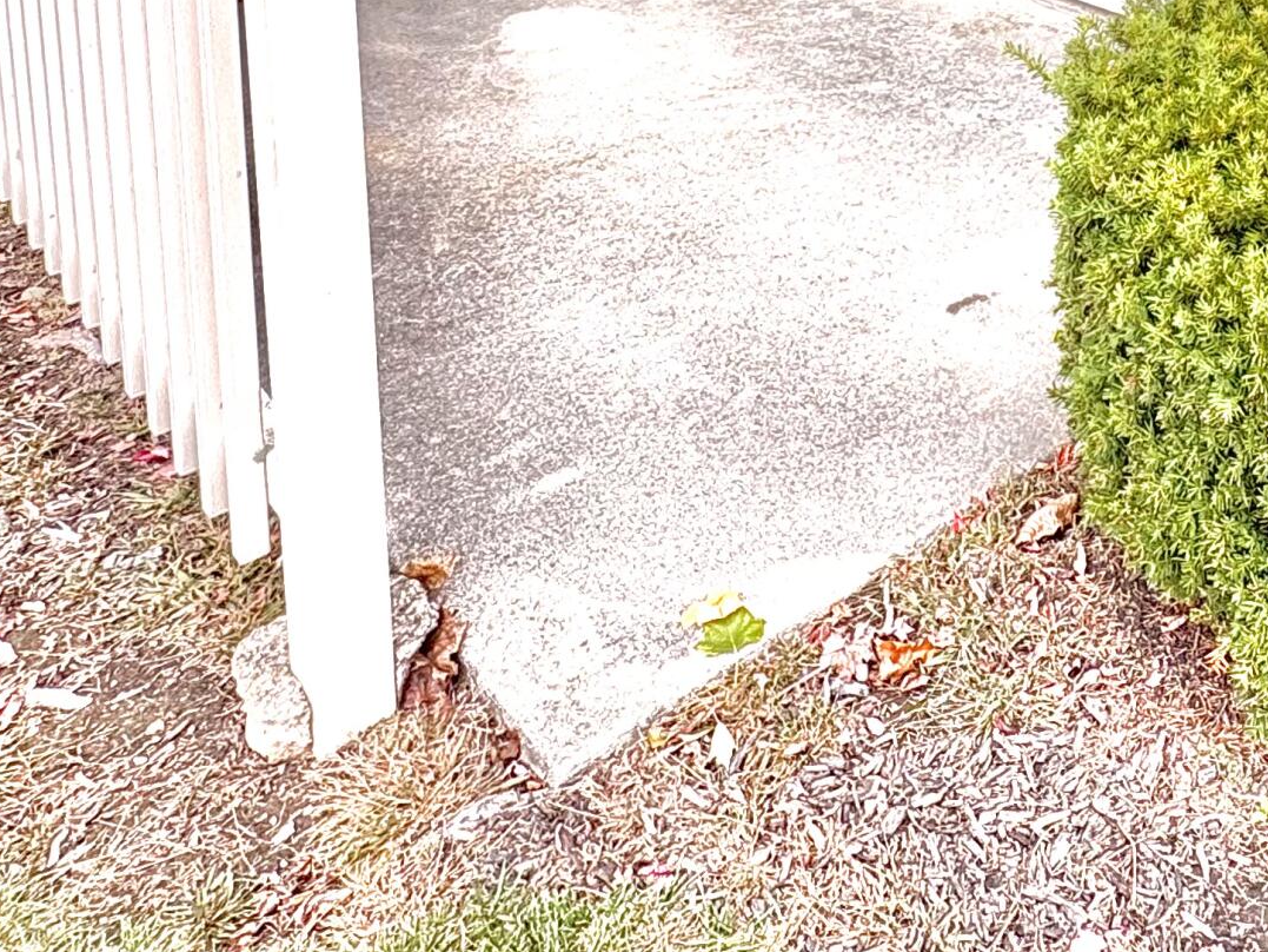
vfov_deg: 29.9
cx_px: 1147
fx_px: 1429
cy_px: -265
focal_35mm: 39
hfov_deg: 43.6
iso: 64
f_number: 2.2
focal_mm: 2.22
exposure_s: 1/206
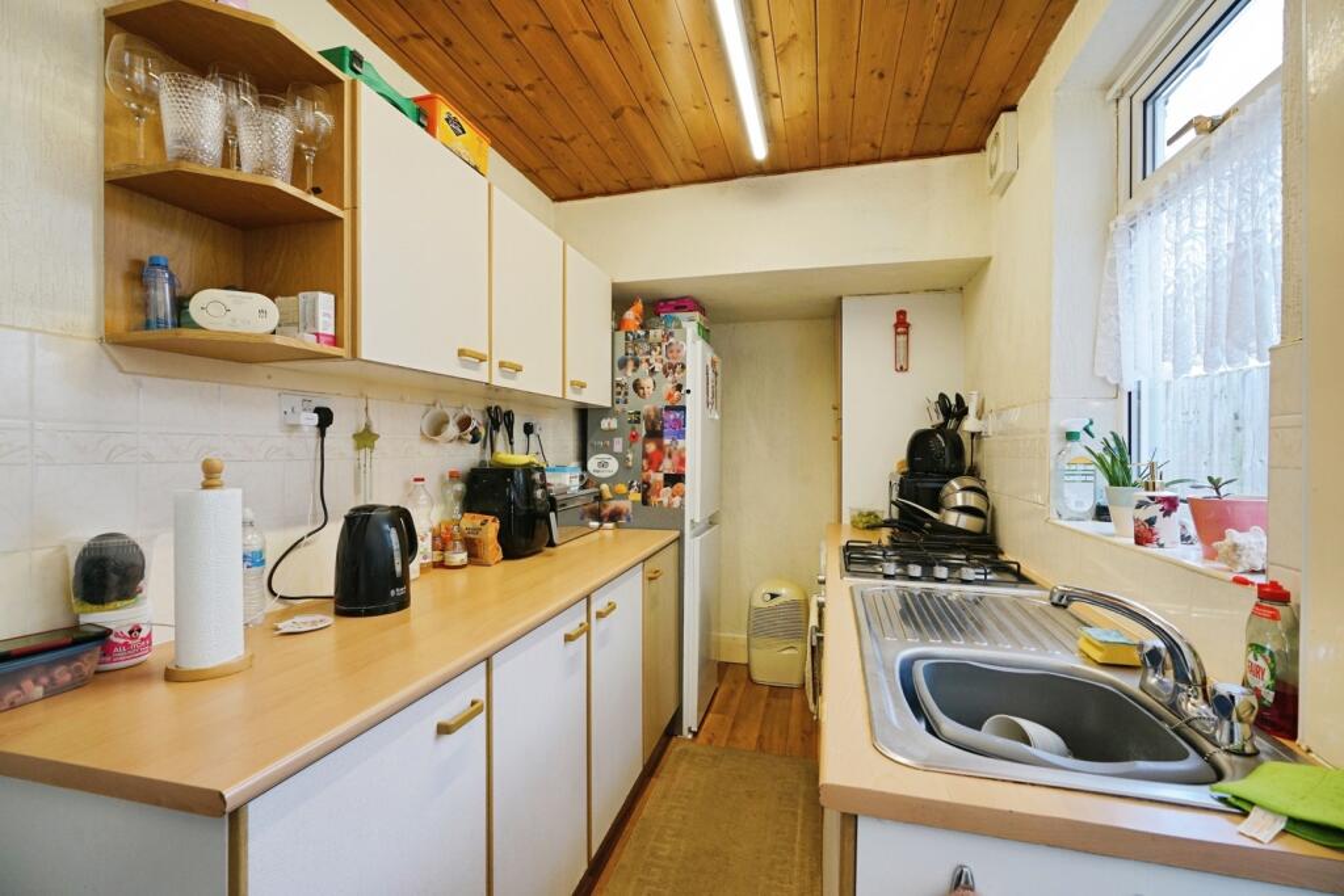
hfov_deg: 96.7
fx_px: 597
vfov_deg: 73.8
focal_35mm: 16
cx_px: 672
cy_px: 448
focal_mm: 16
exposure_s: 1/80
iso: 1250
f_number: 7.1
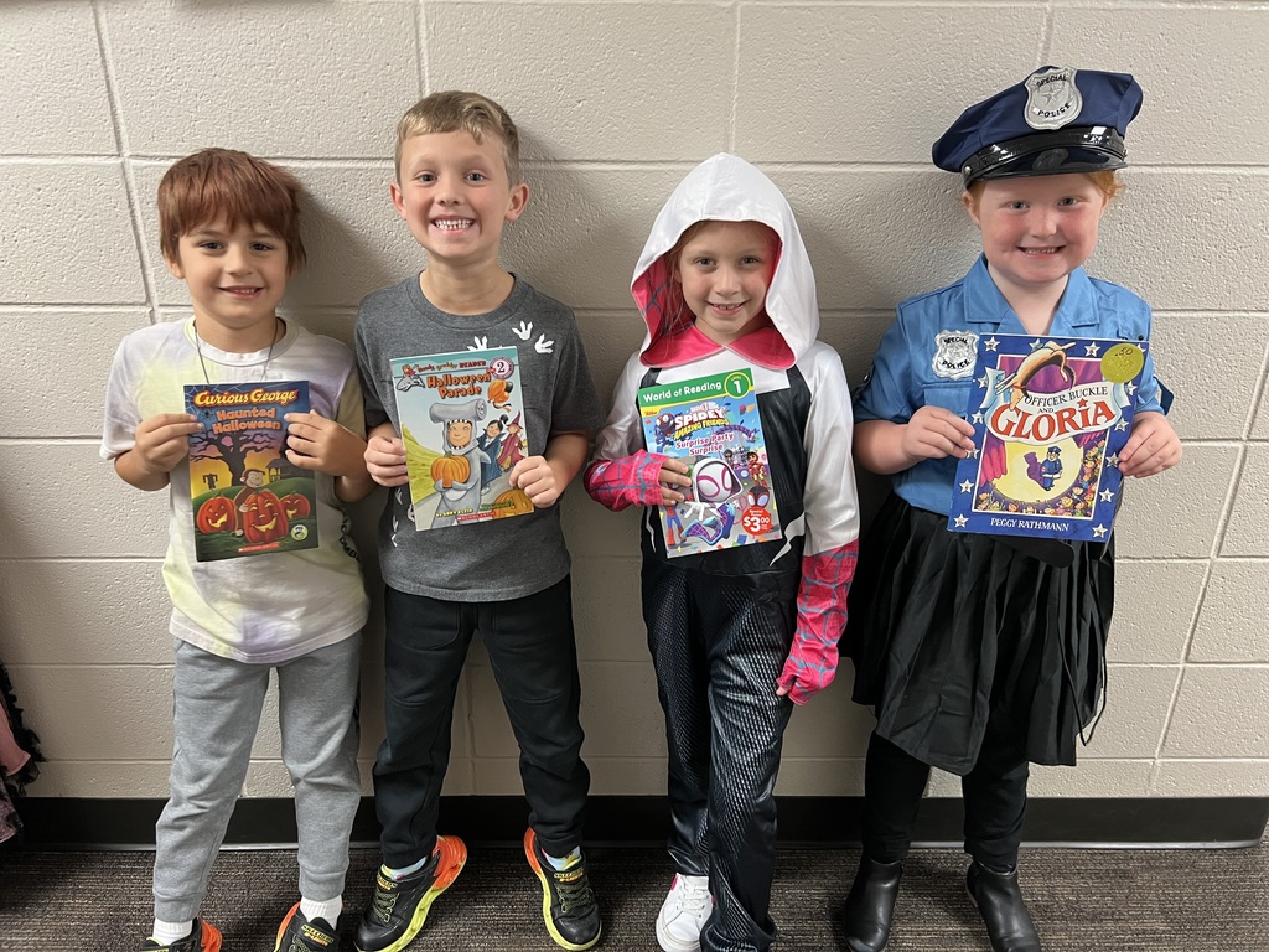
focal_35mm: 26
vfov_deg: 53.1
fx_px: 953
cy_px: 476
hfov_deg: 67.3
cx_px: 634
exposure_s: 1/60
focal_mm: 5.7
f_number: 1.5
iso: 250
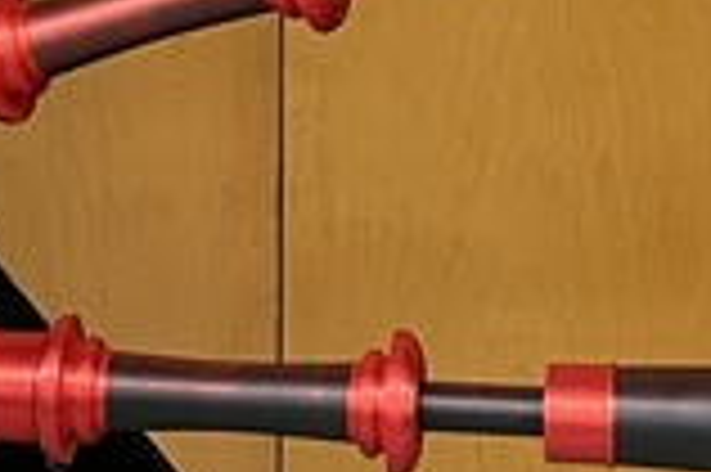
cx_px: 364
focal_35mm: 175
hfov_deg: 11.8
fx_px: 3453
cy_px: -688
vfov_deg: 7.3
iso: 250
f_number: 1.6
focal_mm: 5.1
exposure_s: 1/60
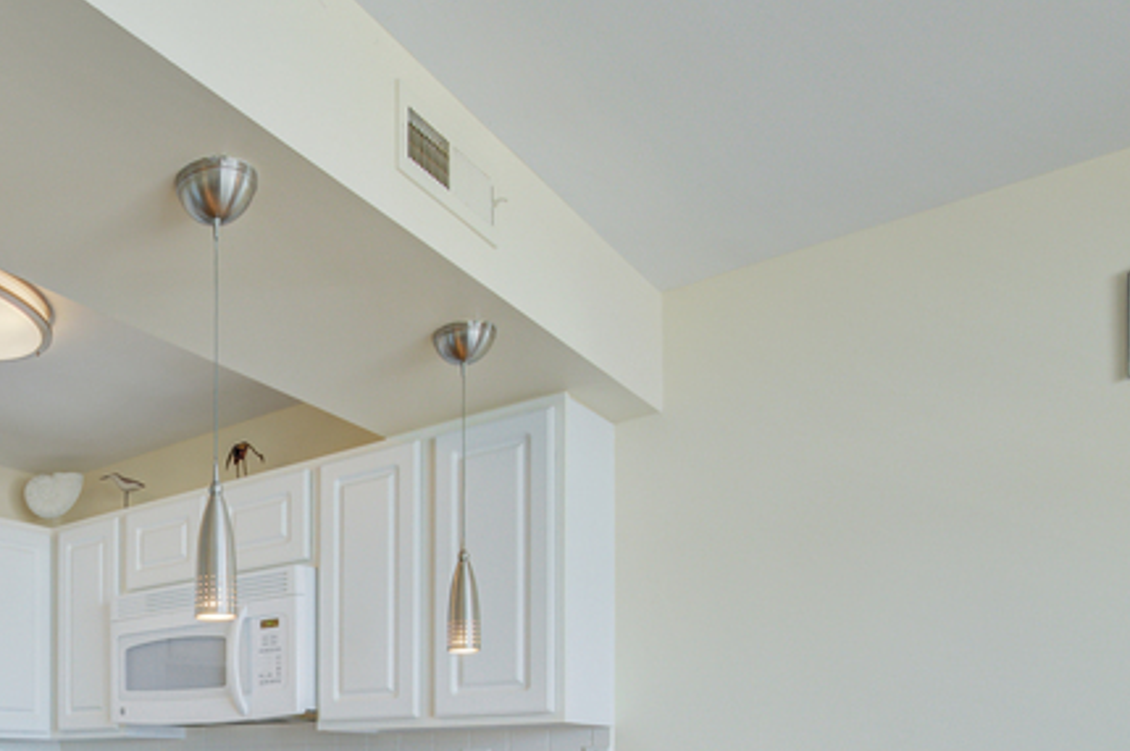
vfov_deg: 37.2
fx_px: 972
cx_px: 131
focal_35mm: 31
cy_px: 775
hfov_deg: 53.5
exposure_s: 1/30
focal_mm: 13
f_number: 8
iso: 320
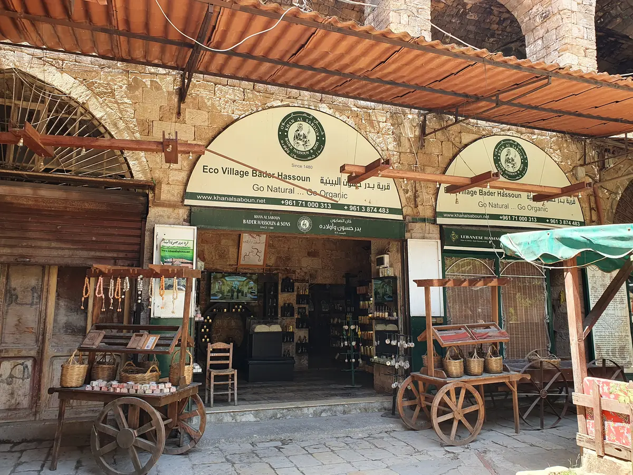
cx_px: 316
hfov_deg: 67.3
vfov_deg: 53.1
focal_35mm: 26
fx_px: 475
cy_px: 238
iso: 50
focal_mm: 4.32
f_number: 2.4
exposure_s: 1/111
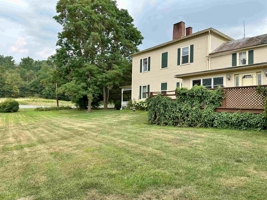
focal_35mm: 24
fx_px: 185
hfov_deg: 71.6
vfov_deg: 56.8
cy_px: 100
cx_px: 134
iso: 80
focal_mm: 6.86
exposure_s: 1/1374
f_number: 1.78
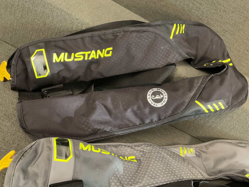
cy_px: 94
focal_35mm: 29
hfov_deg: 61.7
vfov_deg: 48.2
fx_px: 209
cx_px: 124
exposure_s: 1/25
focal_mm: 3
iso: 400
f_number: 1.8
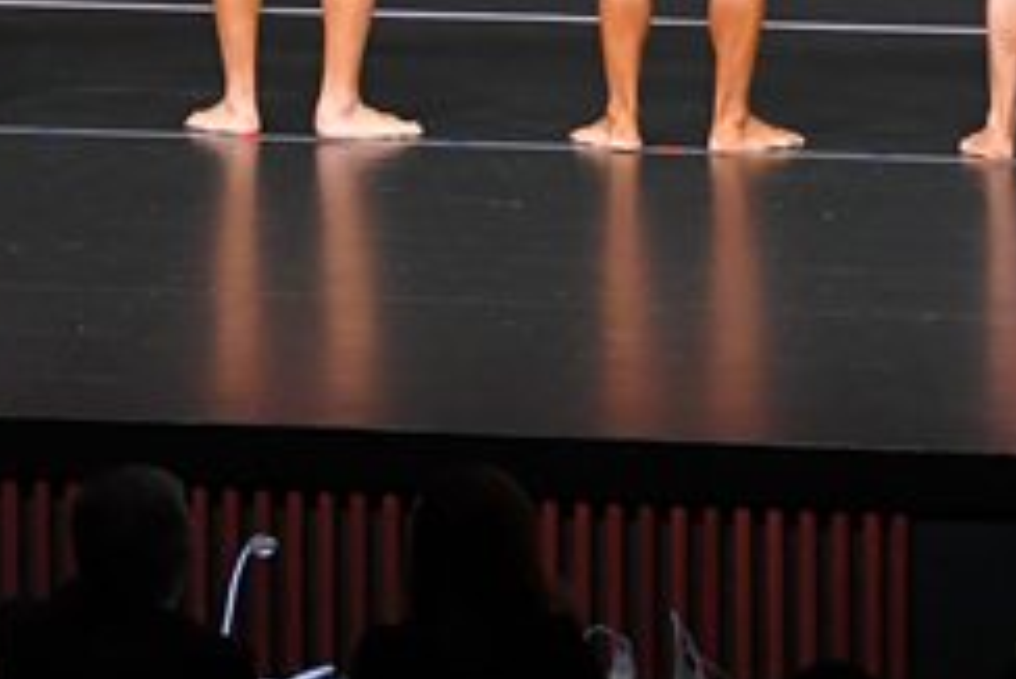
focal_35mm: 476
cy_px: -333
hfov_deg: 4.3
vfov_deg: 2.9
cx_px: 231
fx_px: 13441
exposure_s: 1/400
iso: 4000
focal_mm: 100
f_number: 5.6
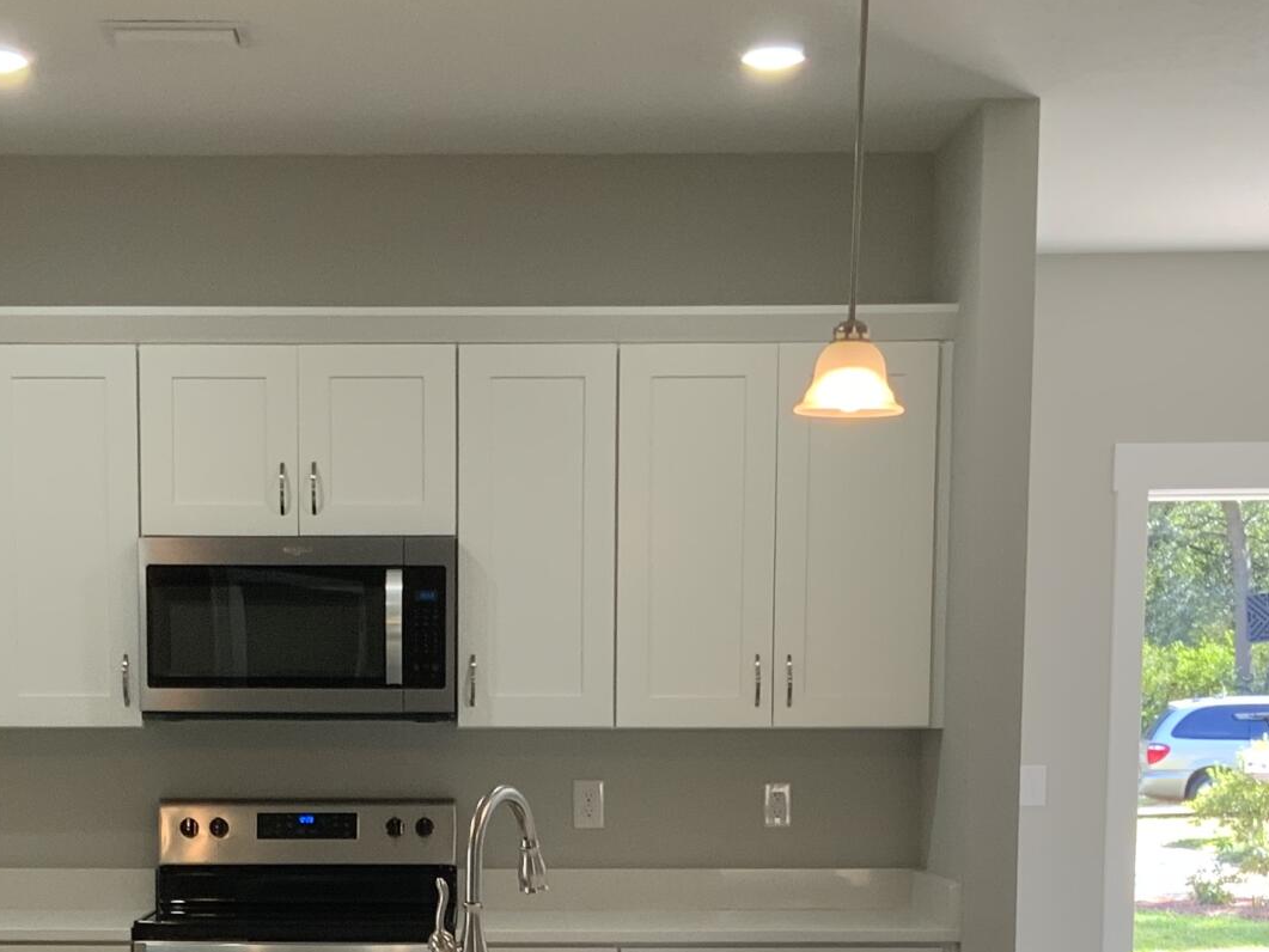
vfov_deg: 17.4
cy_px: 1052
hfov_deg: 23.7
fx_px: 3006
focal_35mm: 82
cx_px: 405
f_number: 1.8
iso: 64
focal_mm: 3
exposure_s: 1/120
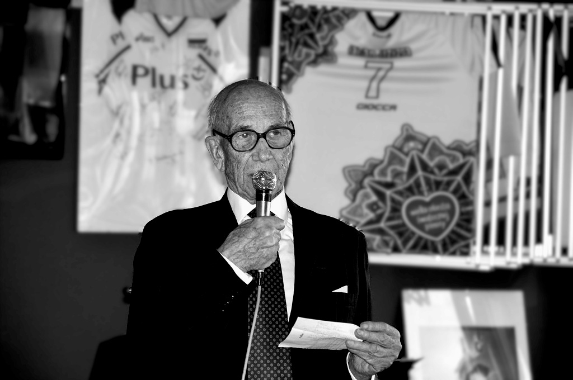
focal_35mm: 158
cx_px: 286
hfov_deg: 13.1
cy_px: 190
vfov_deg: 8.7
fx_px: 2504
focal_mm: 105
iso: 800
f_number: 5.6
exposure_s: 1/60
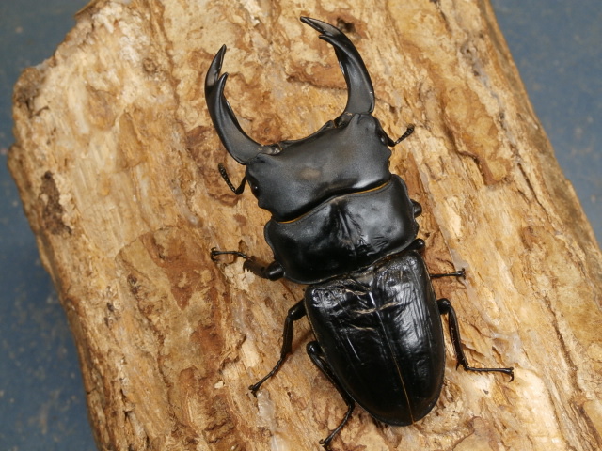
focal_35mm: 67
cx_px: 301
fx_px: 1165
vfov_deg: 21.9
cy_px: 226
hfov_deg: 29.0
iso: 160
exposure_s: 1/80
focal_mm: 11.86
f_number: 4.3
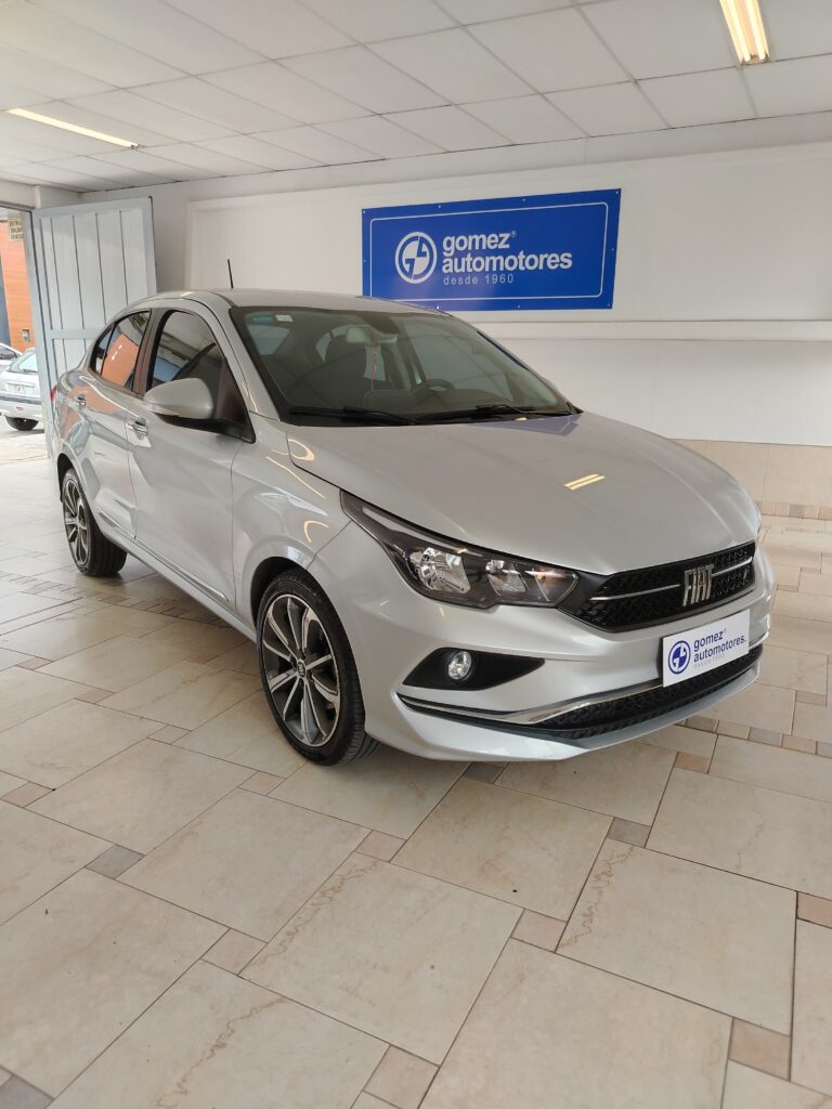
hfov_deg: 56.8
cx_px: 416
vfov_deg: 71.6
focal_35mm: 24
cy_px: 554
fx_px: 769
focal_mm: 5.25
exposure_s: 1/100
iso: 278
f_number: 1.75
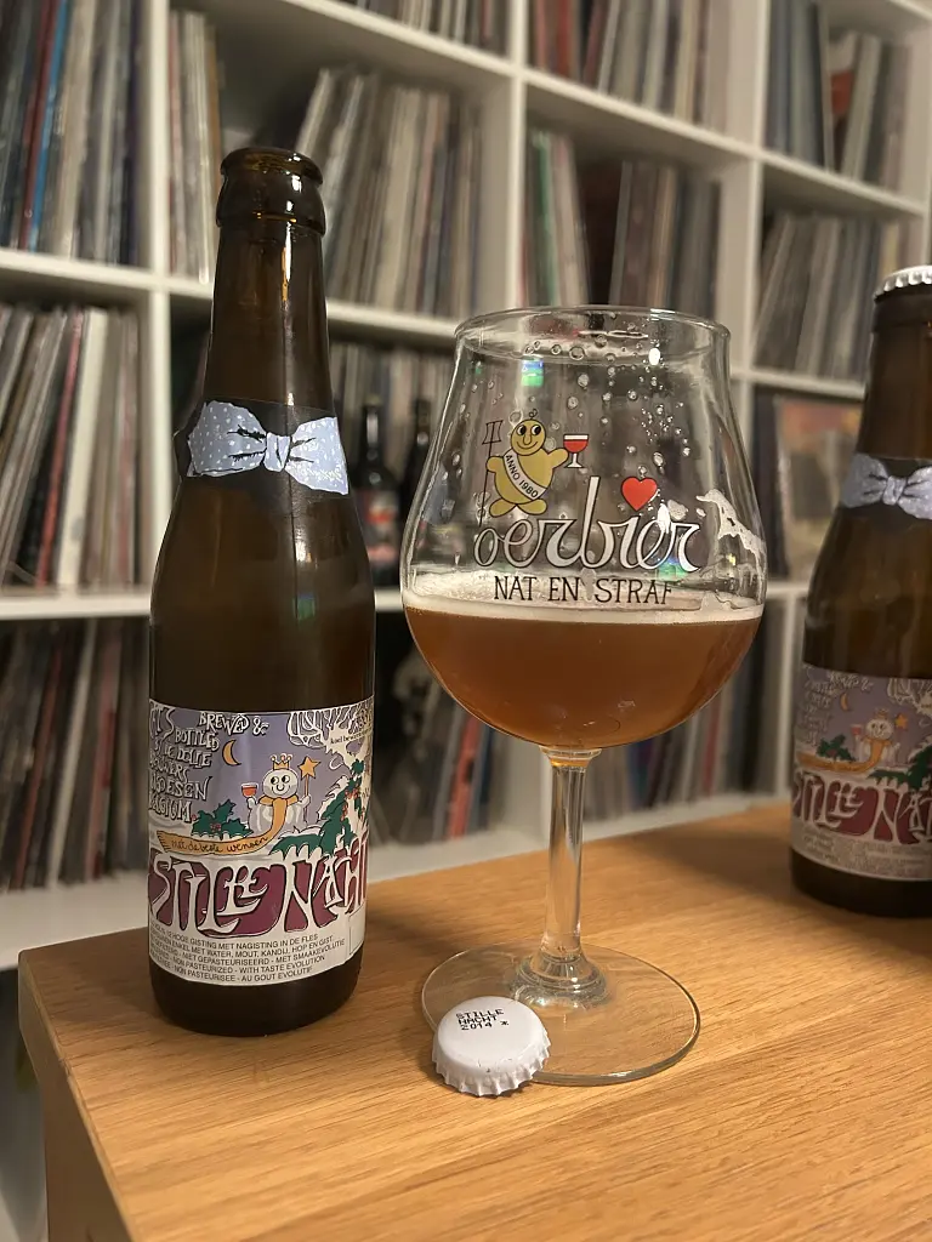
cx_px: 466
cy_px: 621
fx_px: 933
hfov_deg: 53.1
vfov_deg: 67.3
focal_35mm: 26
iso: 500
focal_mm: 5.7
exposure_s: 1/25
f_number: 1.5
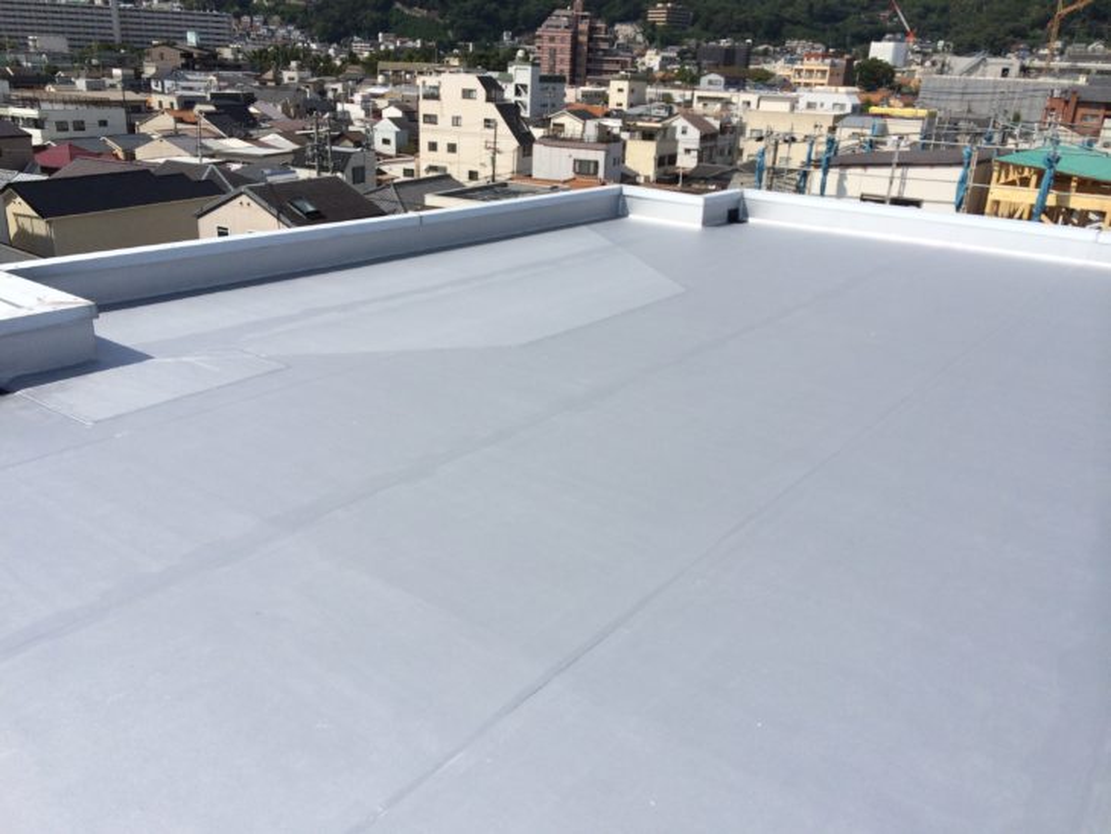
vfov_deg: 46.8
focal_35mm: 30
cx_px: 556
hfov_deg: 59.9
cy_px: 417
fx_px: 963
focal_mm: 4.12
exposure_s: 1/4566
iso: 40
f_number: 2.2
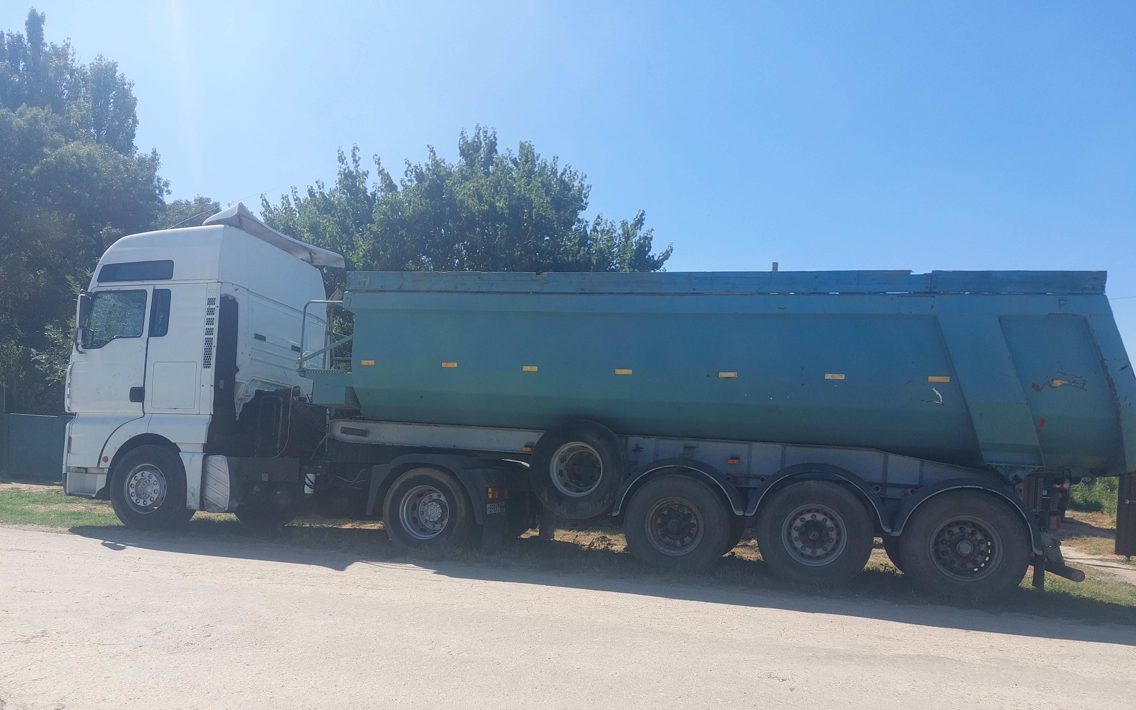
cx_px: 575
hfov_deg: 70.4
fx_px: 805
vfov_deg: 47.3
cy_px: 435
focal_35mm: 26
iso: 25
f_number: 1.8
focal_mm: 5.23
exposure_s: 1/1256
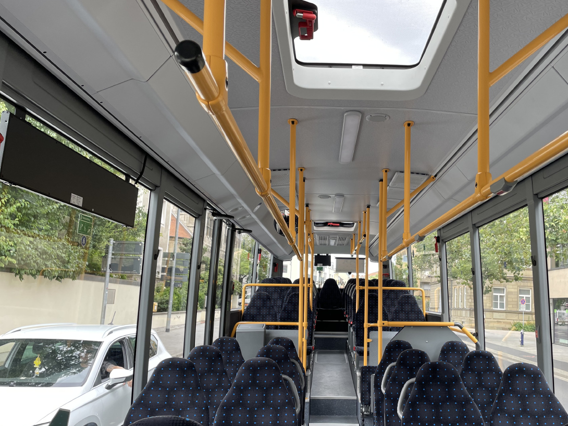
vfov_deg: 45.3
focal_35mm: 31
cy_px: 249
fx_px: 509
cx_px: 336
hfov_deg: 58.0
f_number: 1.6
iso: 50
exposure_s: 1/121
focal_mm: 4.2
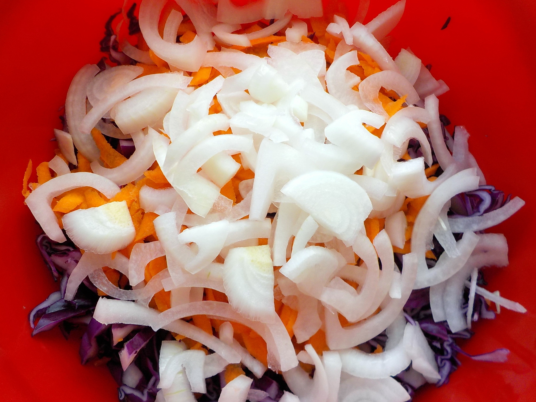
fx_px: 465
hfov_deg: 60.0
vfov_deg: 46.8
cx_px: 268
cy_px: 201
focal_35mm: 30
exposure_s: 1/400
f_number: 3.3
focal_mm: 4.1
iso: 125
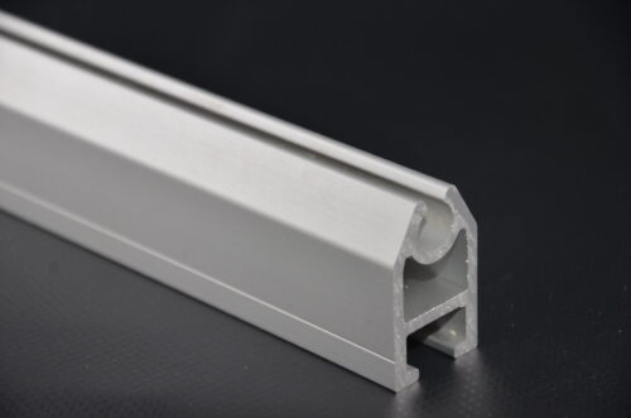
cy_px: 209
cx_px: 316
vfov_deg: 8.7
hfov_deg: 13.1
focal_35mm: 158
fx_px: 2754
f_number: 5.6
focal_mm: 105
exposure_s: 1/60
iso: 800
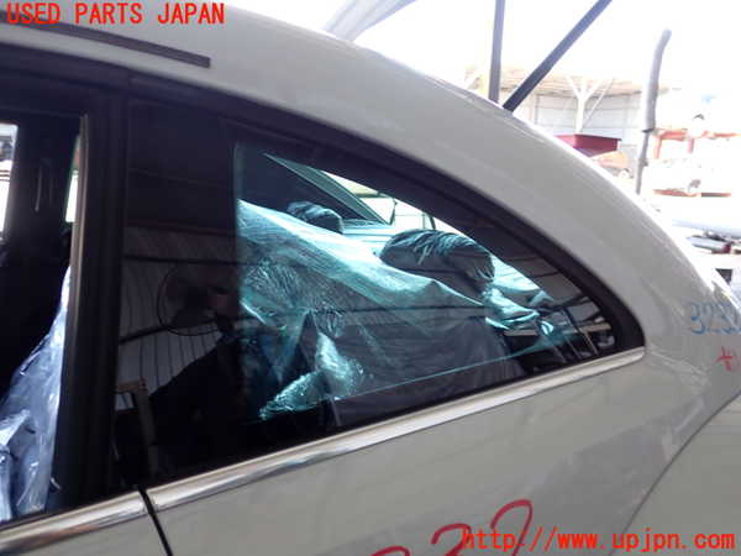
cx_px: 370
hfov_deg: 60.0
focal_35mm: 30
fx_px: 642
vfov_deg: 46.8
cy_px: 278
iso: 100
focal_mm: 5.4
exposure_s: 1/80
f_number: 2.3
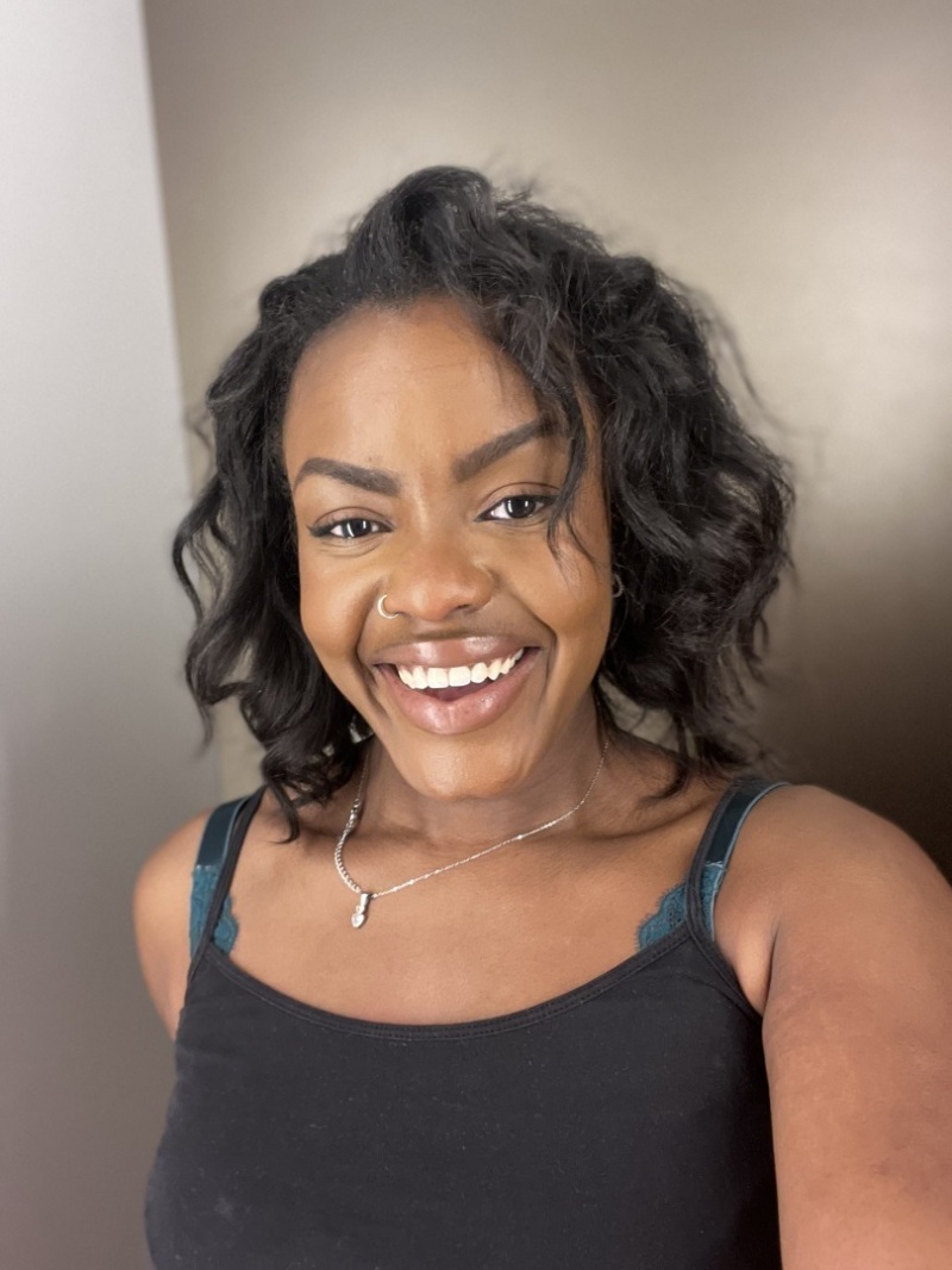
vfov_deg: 60.0
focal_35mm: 30
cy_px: 635
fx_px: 1100
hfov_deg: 46.8
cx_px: 476
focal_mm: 2.71
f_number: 2.2
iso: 400
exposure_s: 1/34
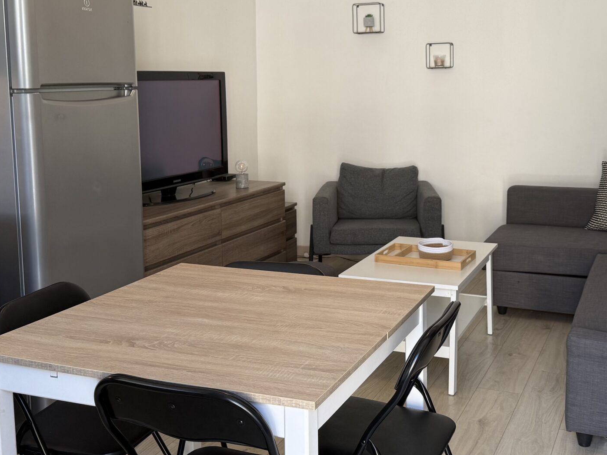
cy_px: 166
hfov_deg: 42.9
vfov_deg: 32.7
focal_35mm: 44
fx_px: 772
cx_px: 344
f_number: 1.78
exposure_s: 1/121
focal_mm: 6.76
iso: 100
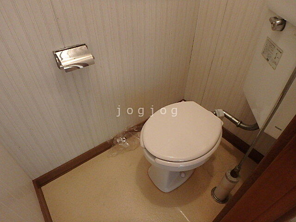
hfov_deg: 79.0
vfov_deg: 63.4
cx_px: 148
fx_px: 180
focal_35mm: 21
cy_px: 111
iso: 640
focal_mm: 3.7
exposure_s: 1/30
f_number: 3.5
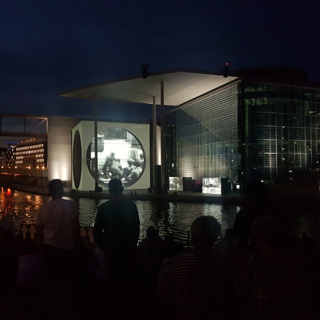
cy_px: 160
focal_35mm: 31
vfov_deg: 52.5
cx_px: 159
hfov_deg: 52.5
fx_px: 324
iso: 250
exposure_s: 1/10
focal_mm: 4.2
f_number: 1.7
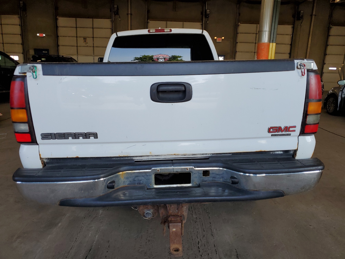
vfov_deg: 53.1
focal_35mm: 26
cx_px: 172
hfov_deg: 67.3
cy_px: 130
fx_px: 259
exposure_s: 1/323
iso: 50
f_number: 1.5
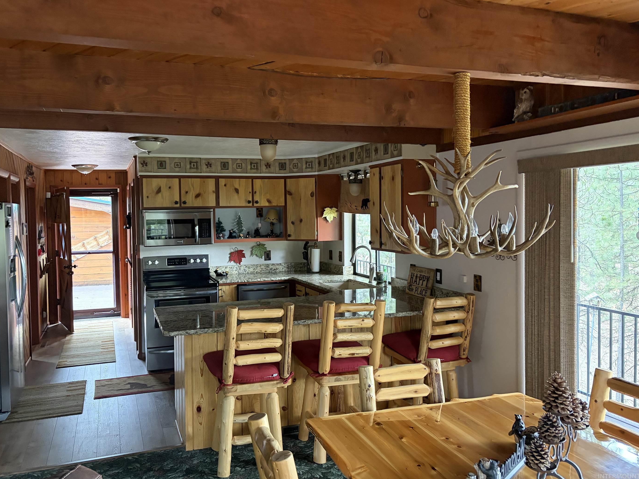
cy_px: 233
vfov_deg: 48.2
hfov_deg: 61.6
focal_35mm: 29
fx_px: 535
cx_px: 295
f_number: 1.6
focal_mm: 5.96
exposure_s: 1/44
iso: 500
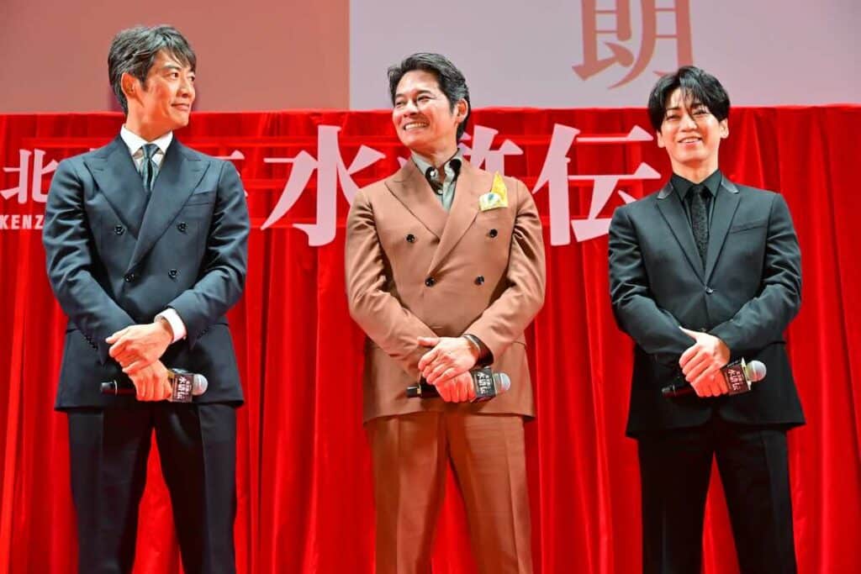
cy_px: 287
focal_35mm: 65
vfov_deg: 20.9
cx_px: 430
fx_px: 1555
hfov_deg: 31.0
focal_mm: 65
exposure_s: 1/200
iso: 1600
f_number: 6
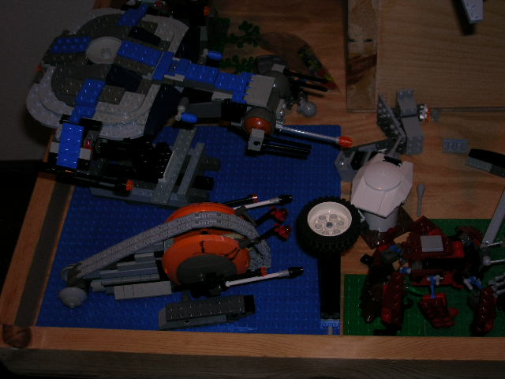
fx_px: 729
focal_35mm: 50
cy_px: 190
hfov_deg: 38.2
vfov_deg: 29.1
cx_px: 252
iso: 50
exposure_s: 1/60.1
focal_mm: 8.4
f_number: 3.3
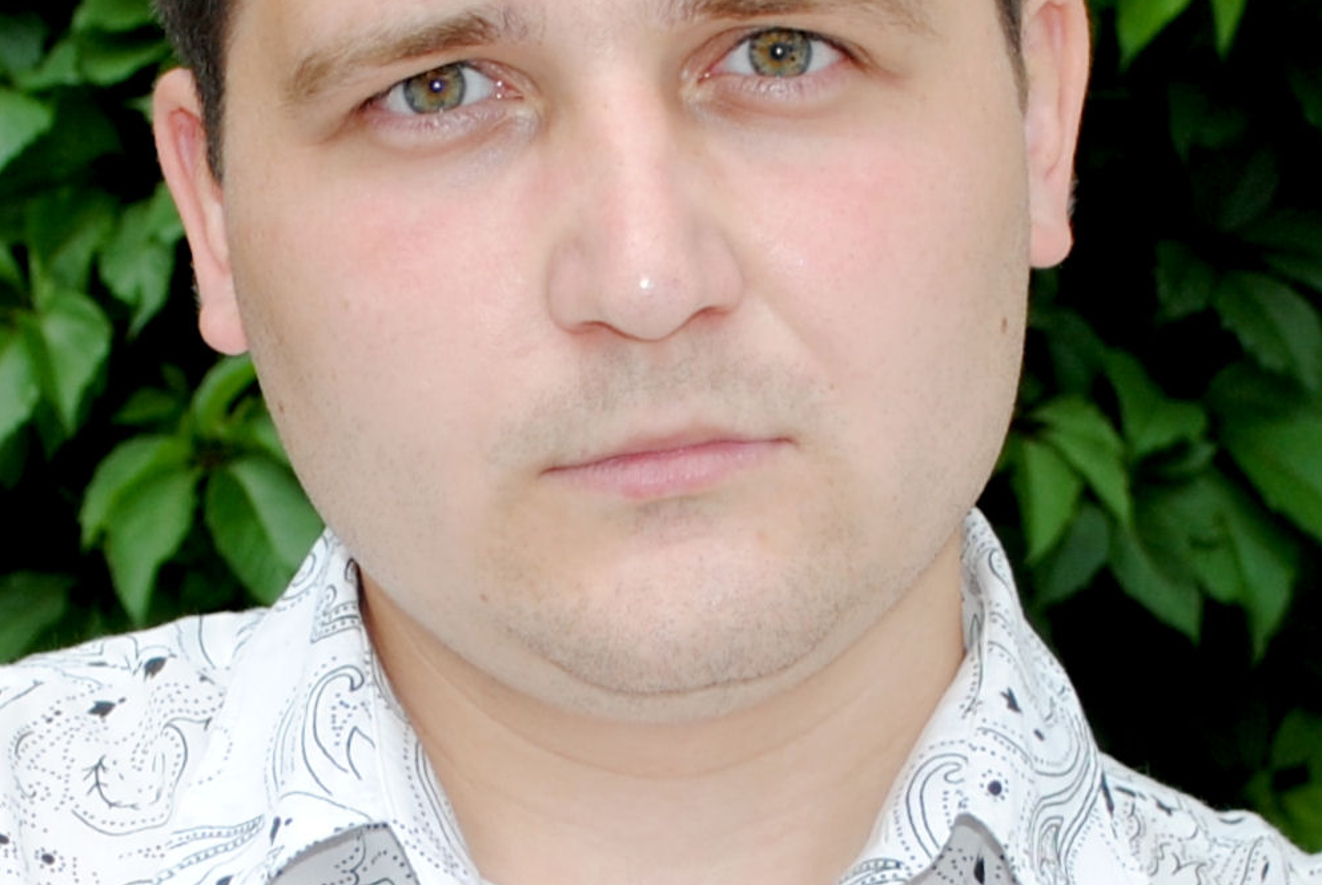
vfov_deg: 9.0
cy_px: 1026
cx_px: 264
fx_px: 5589
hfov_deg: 13.4
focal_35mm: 152
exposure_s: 1/160
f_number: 5.6
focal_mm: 26
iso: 100
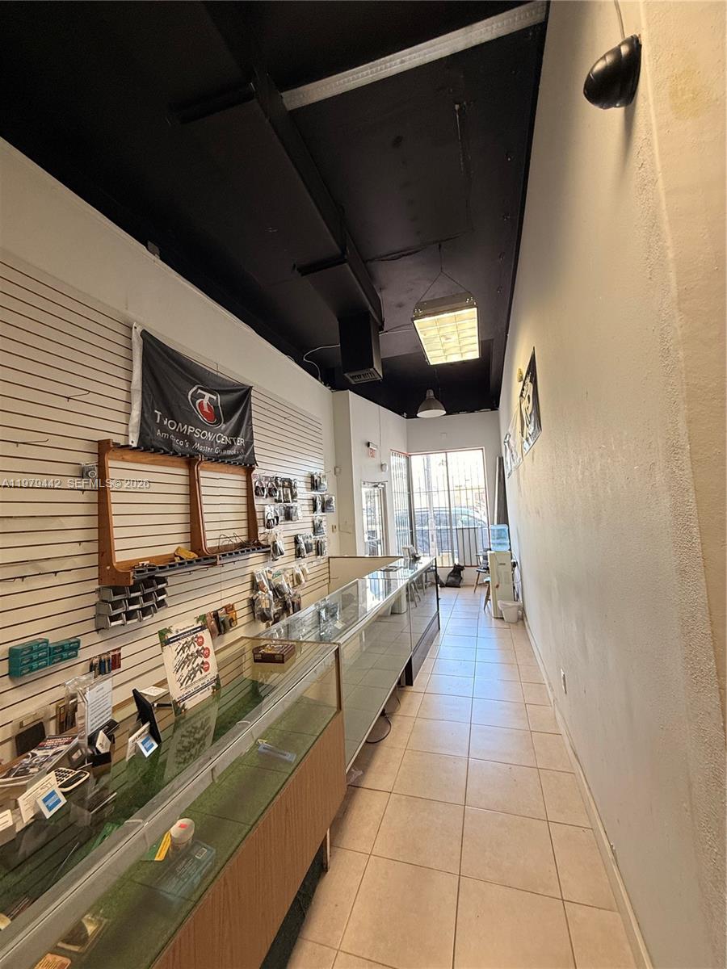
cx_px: 364
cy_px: 484
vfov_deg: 102.1
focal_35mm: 14
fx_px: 392
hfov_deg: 85.7
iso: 125
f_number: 2.2
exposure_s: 1/120
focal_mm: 2.22
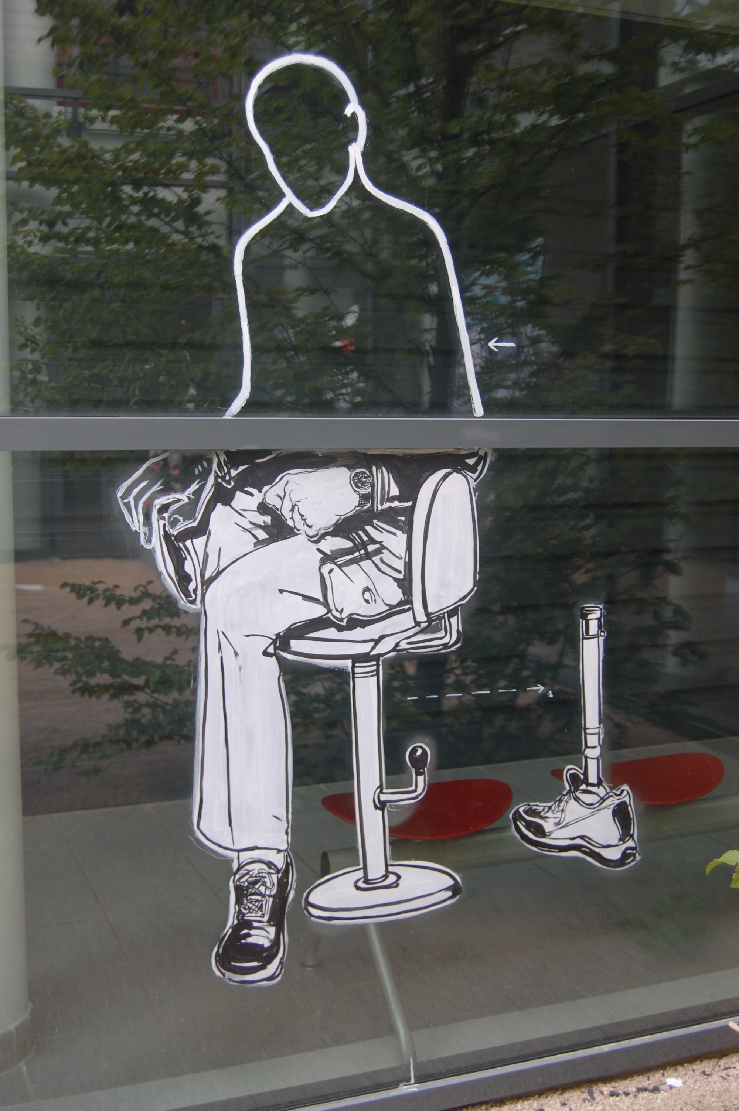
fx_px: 1296
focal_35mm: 42
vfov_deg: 46.4
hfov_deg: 31.8
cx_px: 370
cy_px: 556
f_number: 4.2
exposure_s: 1/125
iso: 400
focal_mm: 28
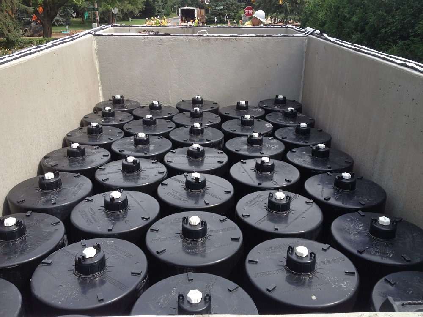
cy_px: 158
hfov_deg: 52.6
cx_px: 212
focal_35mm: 35
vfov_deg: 40.7
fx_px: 428
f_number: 2.4
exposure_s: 1/613
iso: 64
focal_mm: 4.28
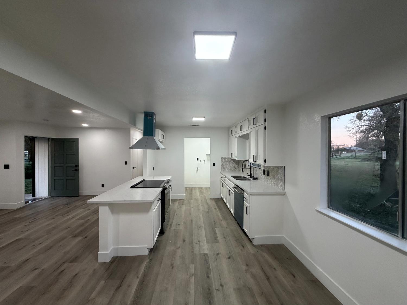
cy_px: 152
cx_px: 204
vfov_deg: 85.7
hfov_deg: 102.1
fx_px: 165
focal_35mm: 14
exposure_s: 1/121
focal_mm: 2.22
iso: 320
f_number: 2.2
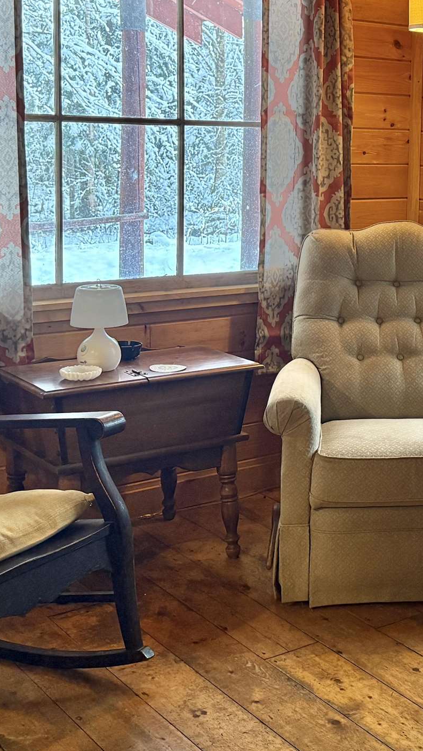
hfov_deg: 20.2
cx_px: 450
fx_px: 1136
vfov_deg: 36.2
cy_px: 245
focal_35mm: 57
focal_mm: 6.76
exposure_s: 1/120
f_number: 1.78
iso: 400
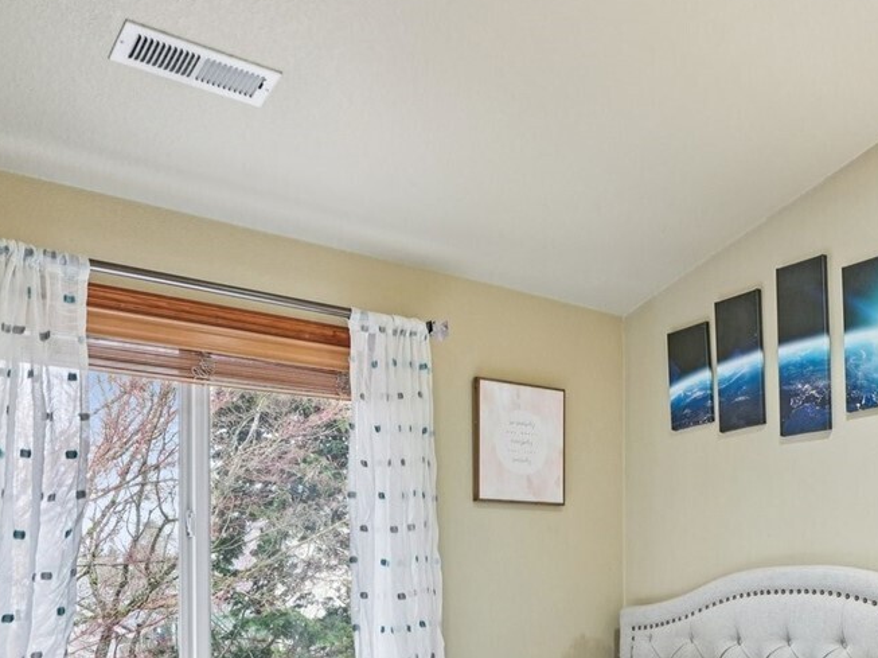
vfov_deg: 34.0
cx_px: 704
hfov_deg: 44.5
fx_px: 1014
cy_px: 590
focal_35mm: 40
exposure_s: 1/6
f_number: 8
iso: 400
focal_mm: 16
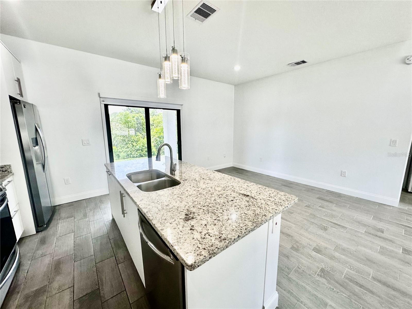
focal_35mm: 14
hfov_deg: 102.1
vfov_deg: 85.7
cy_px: 154
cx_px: 206
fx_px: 167
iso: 80
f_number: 2.2
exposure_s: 1/120
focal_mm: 2.22
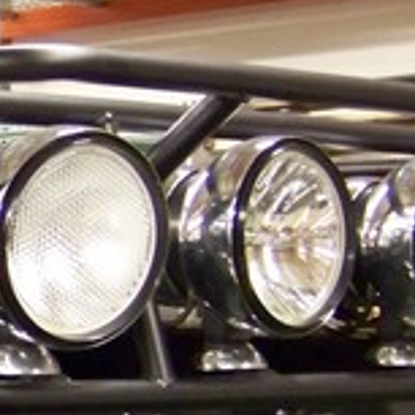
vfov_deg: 10.0
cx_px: -163
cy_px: 430
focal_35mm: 174
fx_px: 2360
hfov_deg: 9.8
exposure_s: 1/10
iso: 400
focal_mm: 6.75
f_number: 2.8
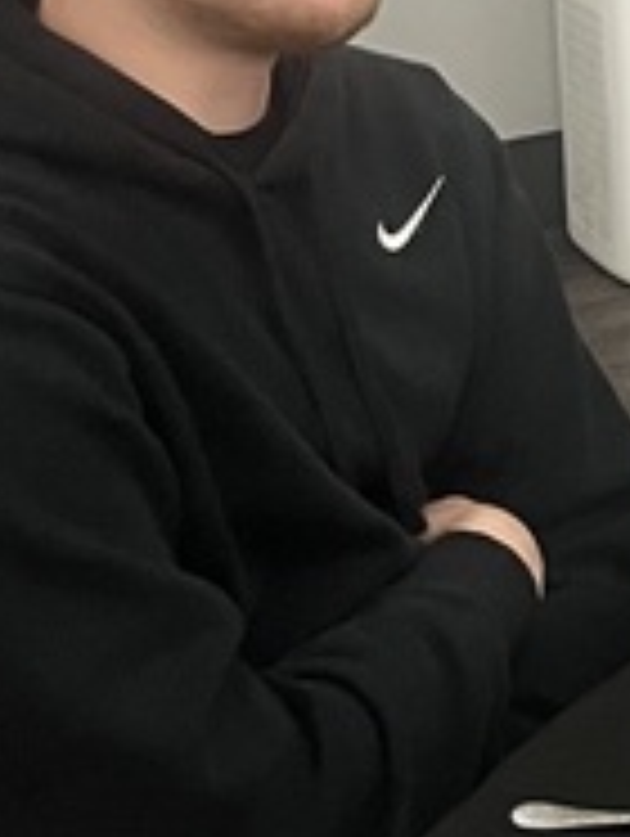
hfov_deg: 9.2
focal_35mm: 143
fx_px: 3462
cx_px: 1552
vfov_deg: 12.5
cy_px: -711
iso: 200
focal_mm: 5.1
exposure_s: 1/60
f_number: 1.6
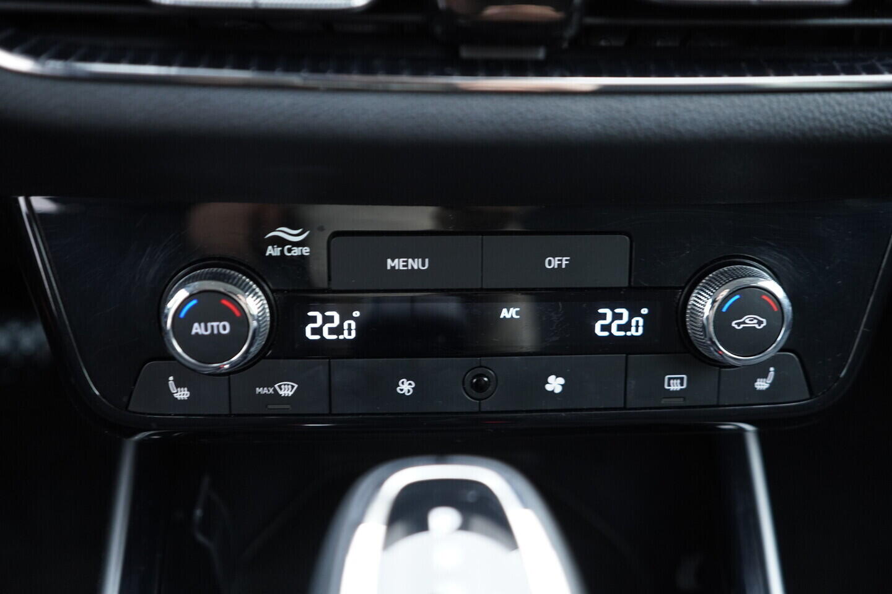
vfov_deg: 36.9
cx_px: 446
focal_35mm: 36
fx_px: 892
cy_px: 297
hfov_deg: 53.1
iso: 640
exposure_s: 1/40
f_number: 2.8
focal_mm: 24
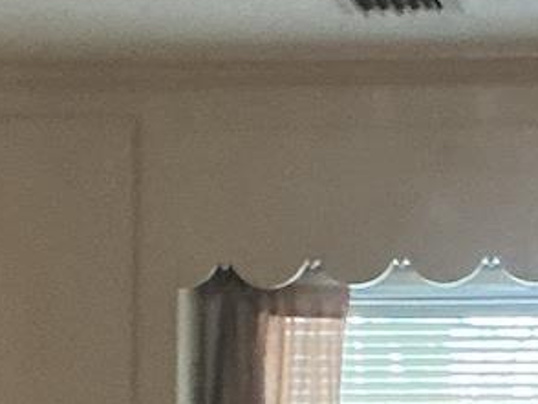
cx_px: 194
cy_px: 938
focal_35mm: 195
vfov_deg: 7.2
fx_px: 3033
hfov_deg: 10.1
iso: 250
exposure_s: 1/40
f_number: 1.8
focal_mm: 3
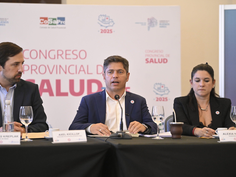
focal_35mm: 98
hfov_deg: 20.0
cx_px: 108
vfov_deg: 15.1
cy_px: 88
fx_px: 668
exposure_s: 1/250
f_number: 3.2
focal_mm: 90
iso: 5000
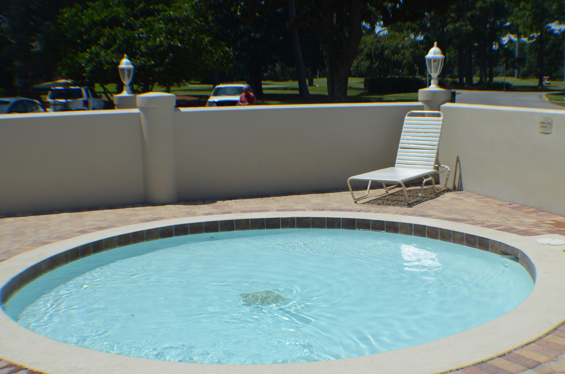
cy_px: 230
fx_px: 830
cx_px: 343
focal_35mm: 53
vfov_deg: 25.3
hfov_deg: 37.4
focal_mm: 26
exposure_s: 1/320
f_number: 9
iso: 100
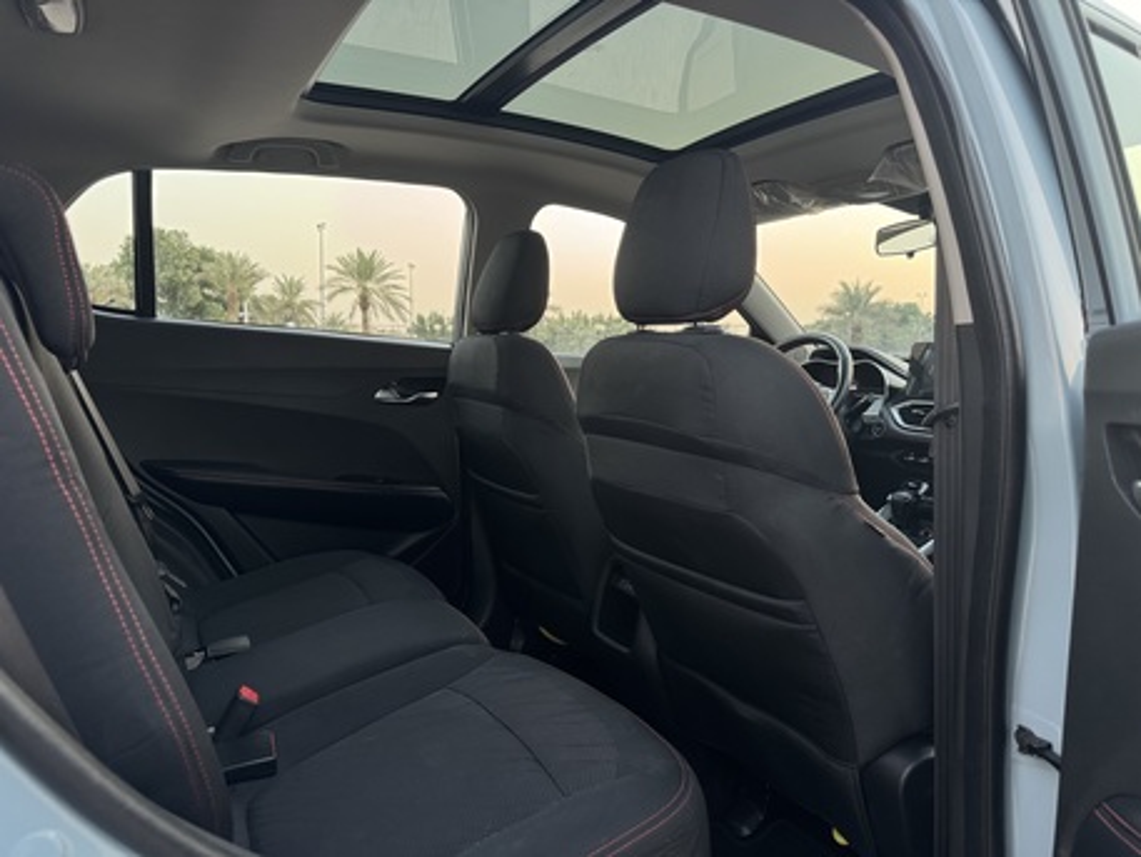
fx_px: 791
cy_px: 428
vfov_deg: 56.8
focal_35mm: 24
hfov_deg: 71.6
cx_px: 570
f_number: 1.78
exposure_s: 1/60
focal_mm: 6.76
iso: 500
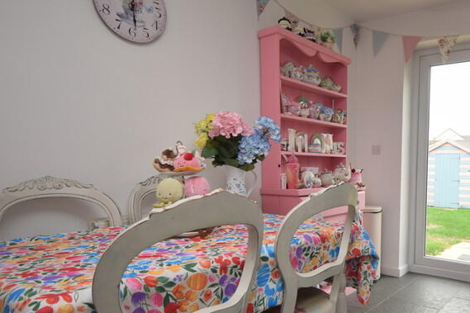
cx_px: 351
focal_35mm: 27
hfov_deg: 63.5
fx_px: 352
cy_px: 204
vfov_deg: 47.3
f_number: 4.5
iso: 400
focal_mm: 10
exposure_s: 1/80
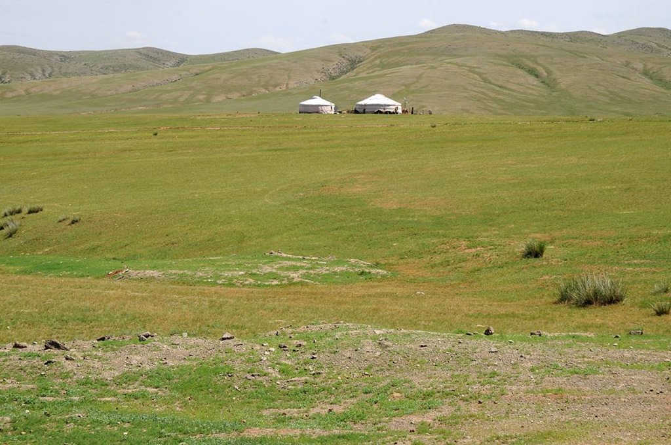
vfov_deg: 13.0
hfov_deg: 19.5
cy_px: 222
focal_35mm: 105
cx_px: 336
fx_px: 1955
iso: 200
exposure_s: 1/250
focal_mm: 70
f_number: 11
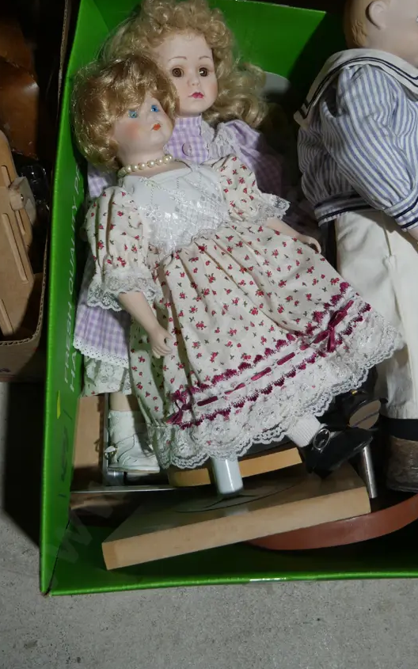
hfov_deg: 35.1
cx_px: 262
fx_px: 656
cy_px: 283
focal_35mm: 36
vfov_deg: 53.8
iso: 200
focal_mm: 14
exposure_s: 1/100
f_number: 3.5
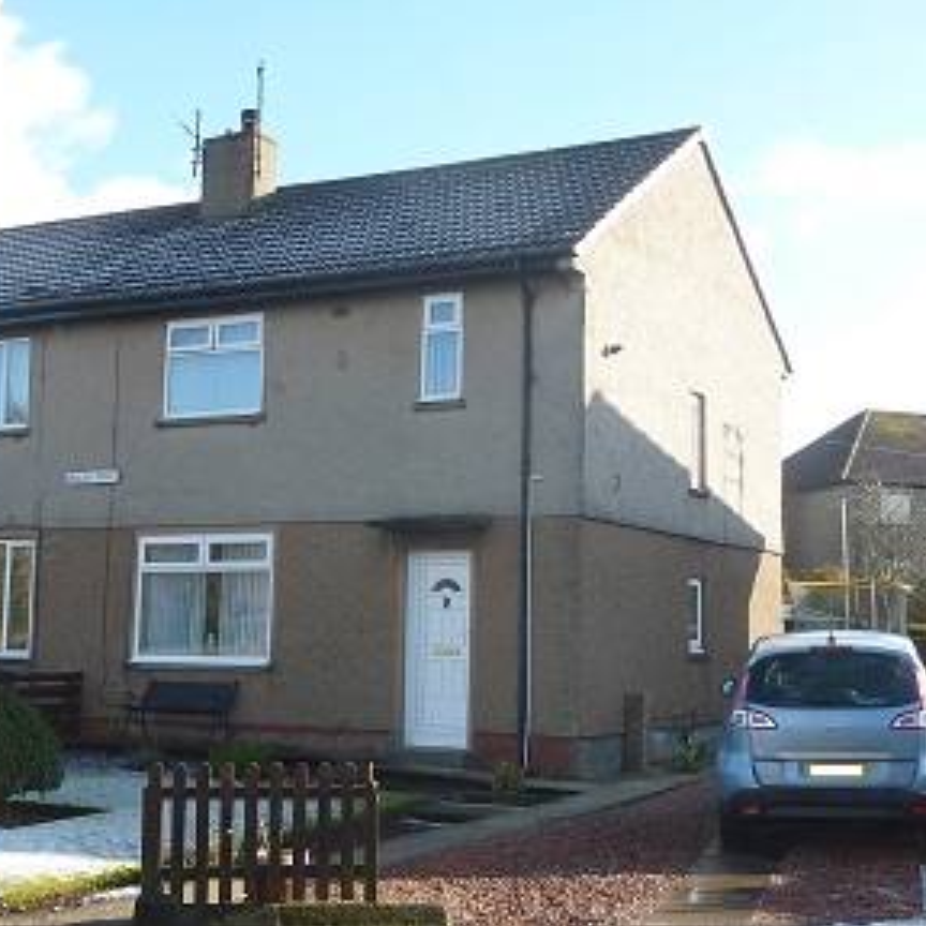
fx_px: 1483
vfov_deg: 34.7
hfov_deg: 34.6
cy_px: 460
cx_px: 527
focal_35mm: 49
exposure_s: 1/250
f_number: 4
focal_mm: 4.7
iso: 80
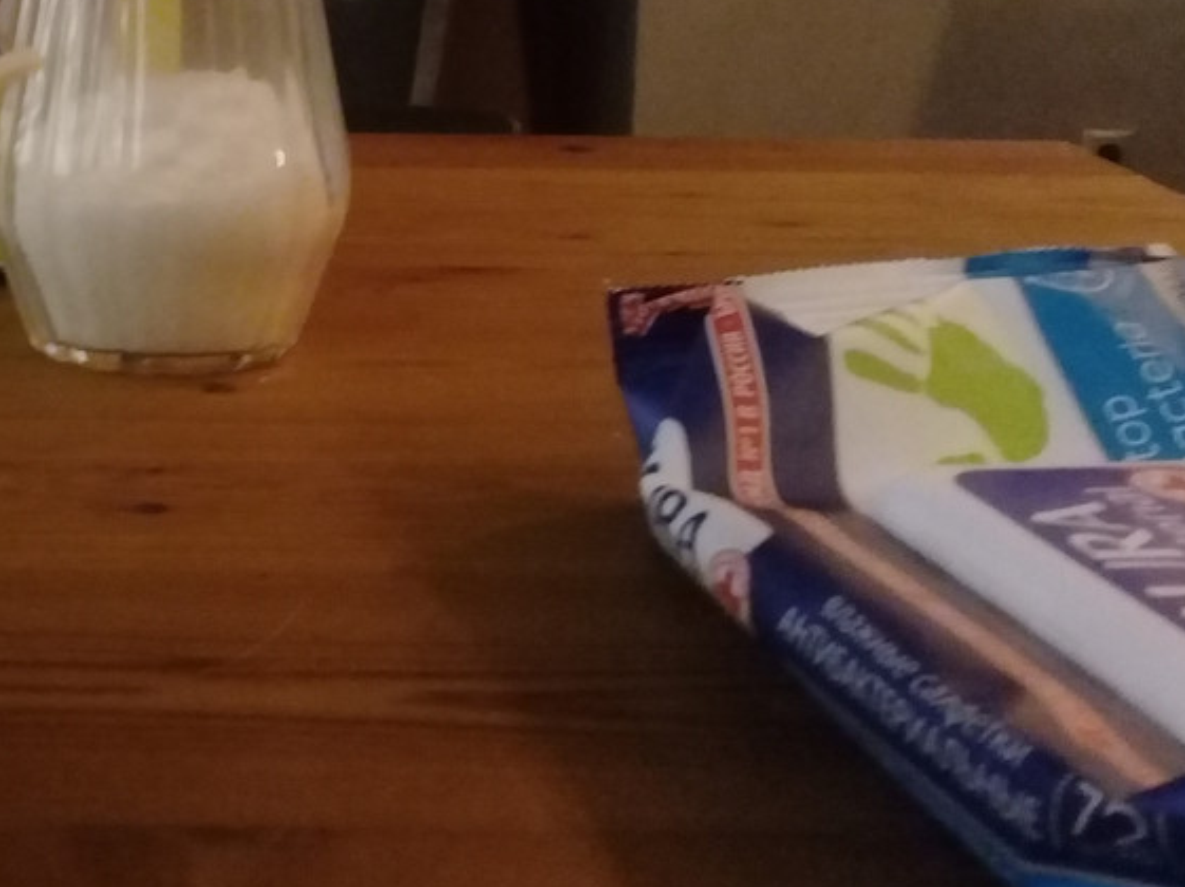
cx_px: 191
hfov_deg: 31.6
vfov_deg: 24.3
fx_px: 2018
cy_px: 137
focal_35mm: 59
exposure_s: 1/17
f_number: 2.2
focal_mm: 3.3
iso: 500
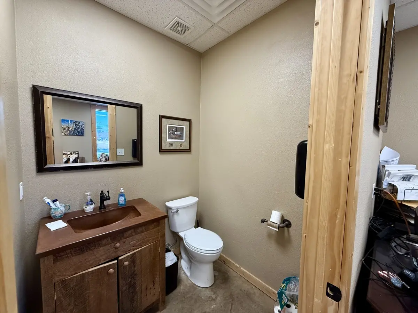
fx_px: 169
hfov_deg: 102.1
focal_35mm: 14
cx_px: 209
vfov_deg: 85.7
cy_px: 156
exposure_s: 1/120
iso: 250
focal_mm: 2.22
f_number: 2.2
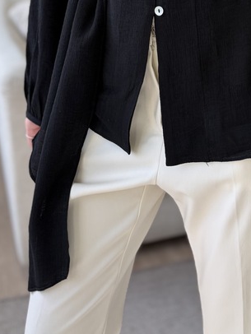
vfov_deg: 28.9
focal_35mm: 64
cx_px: 221
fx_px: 618
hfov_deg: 22.5
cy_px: 28
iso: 32
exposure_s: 1/135
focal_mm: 5.96
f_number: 1.6
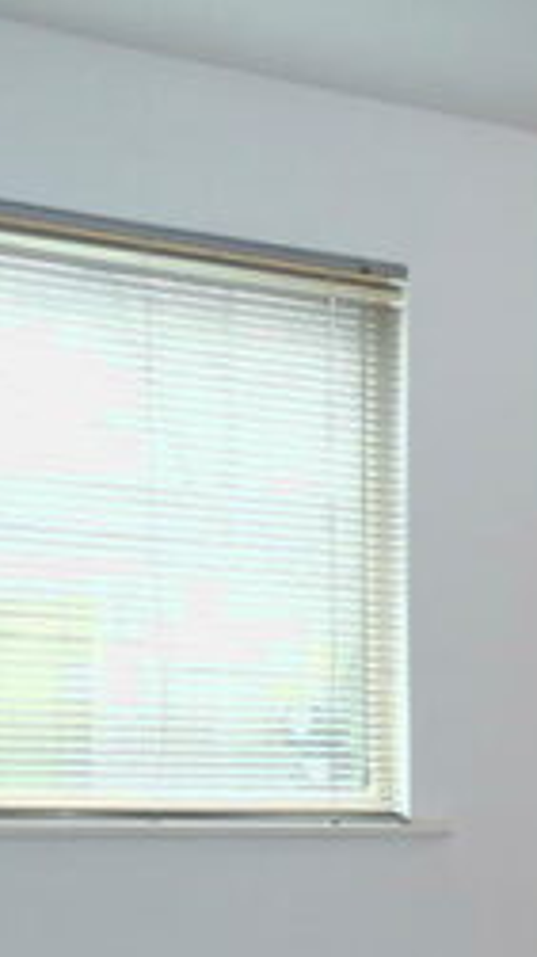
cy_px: 932
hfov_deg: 14.9
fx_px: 1850
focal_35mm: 73
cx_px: 891
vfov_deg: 27.5
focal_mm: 4.3
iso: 200
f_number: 4.1
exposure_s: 1/18
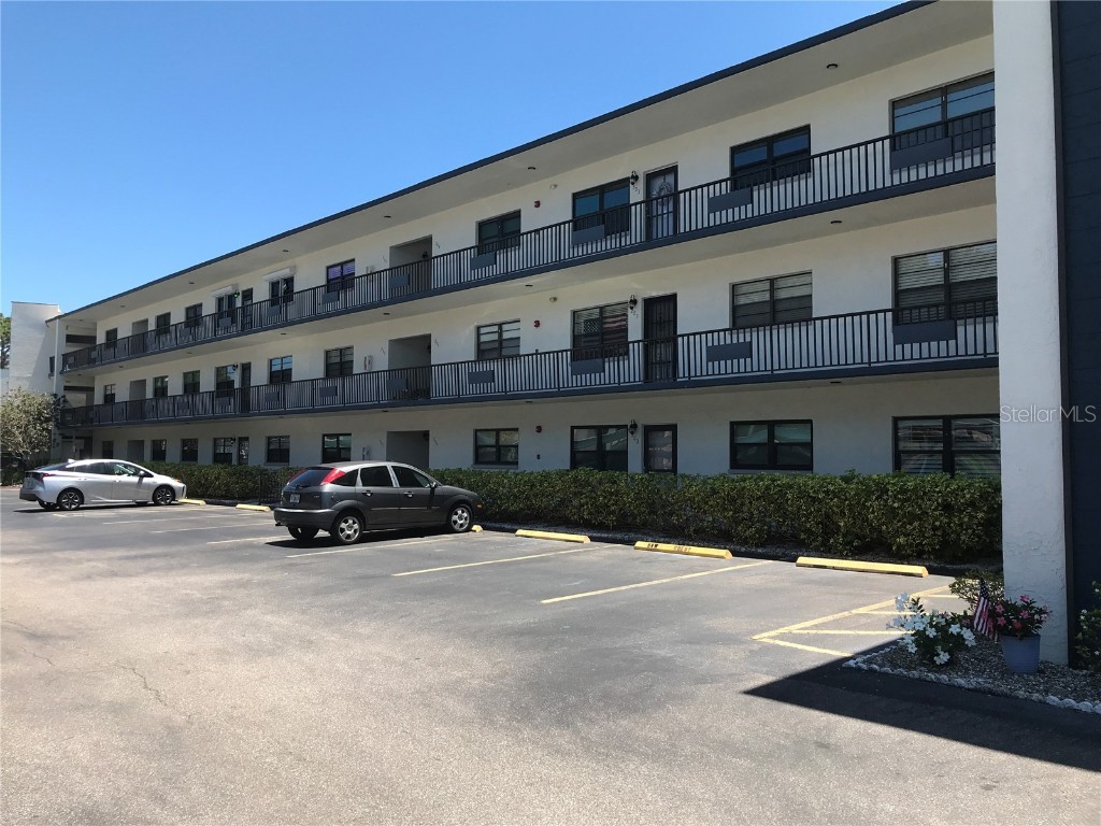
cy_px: 413
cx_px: 550
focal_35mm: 28
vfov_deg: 49.7
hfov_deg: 63.4
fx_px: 891
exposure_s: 1/1153
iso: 20
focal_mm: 3.99
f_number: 1.8
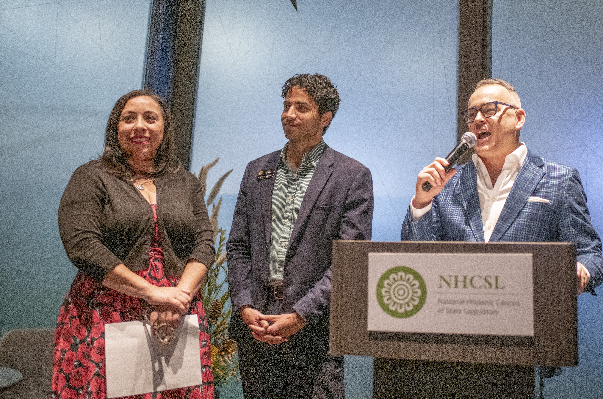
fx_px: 585
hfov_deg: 54.5
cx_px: 302
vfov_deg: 37.7
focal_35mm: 35
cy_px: 200
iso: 2000
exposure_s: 1/80
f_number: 2.2
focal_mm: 35
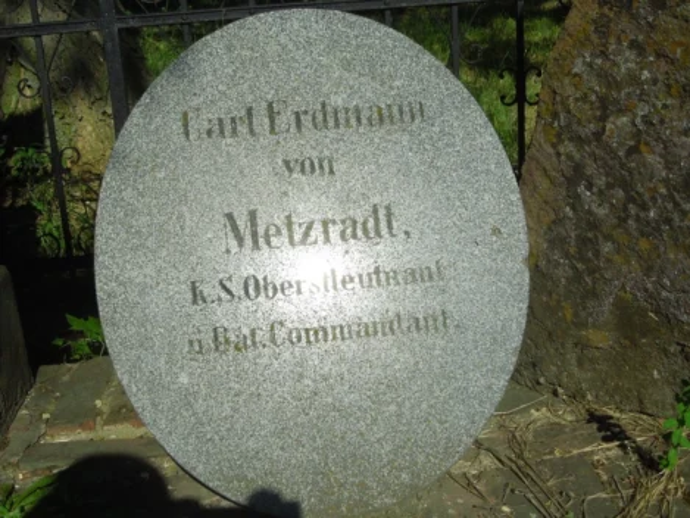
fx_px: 957
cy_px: 259
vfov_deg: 30.3
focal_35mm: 48
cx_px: 345
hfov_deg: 39.6
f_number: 8
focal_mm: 8.7
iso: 400
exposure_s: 1/1600
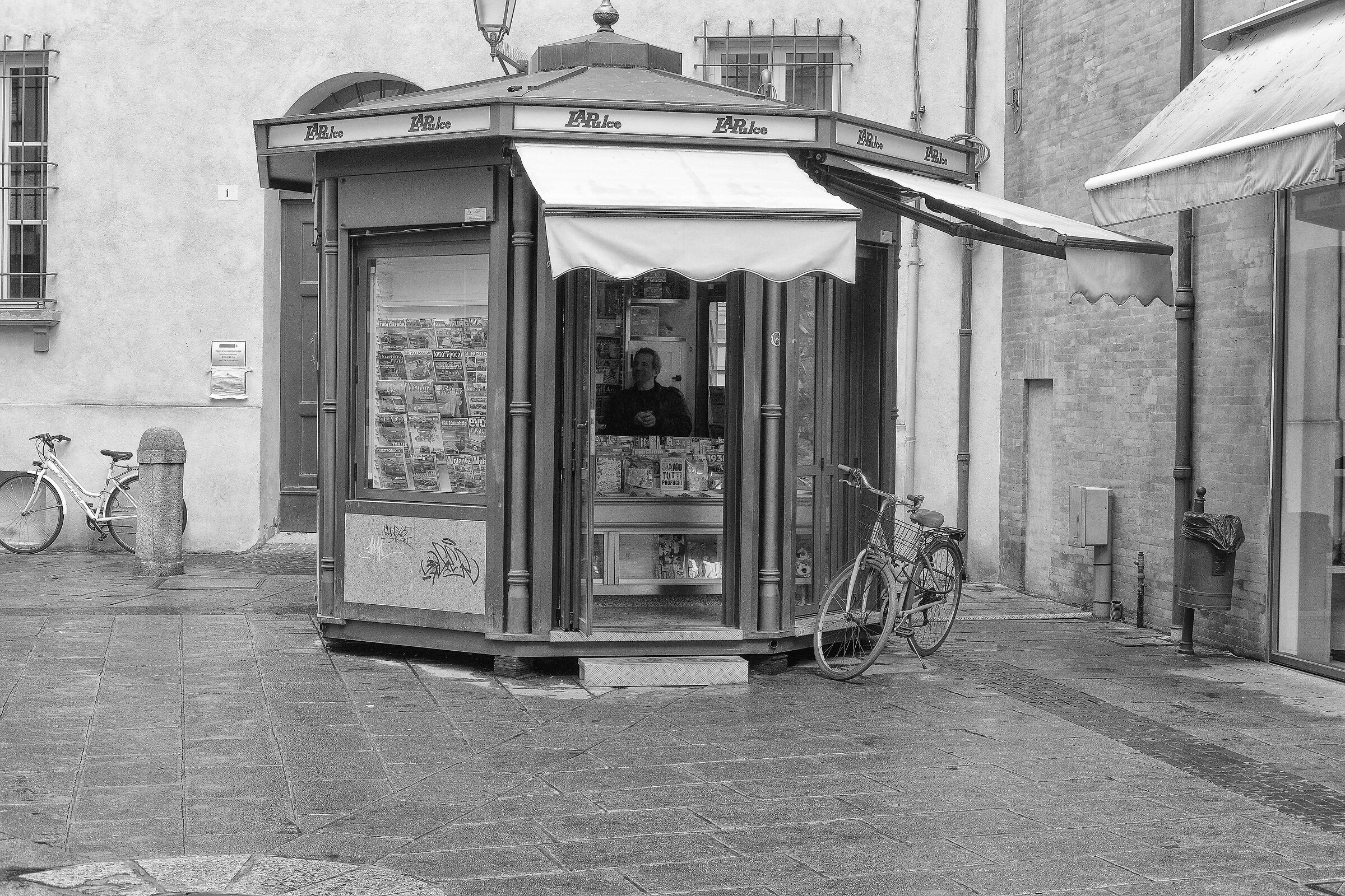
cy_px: 448
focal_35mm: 53
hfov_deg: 37.5
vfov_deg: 25.5
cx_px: 672
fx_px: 1980
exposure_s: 1/125
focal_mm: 35
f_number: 8
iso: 320
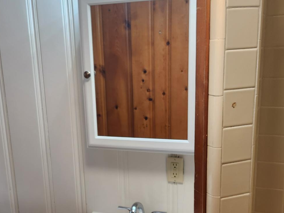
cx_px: 122
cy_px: 171
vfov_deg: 29.6
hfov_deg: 39.6
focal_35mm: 48
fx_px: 394
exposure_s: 1/120
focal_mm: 5.4
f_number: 1.8
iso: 125
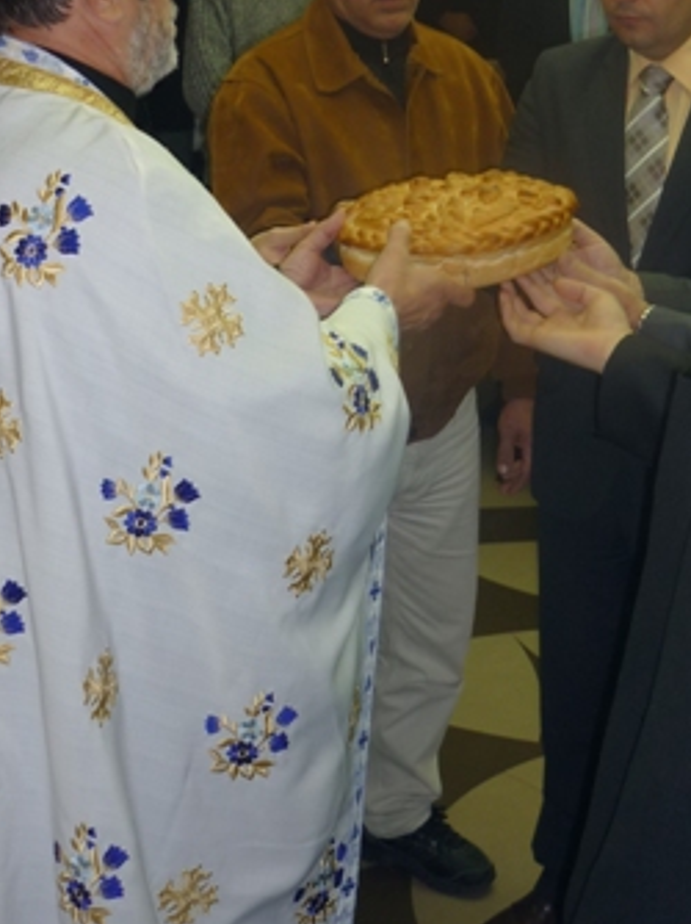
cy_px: 207
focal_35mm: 69
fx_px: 1839
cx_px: 509
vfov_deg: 27.7
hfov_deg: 21.1
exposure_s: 1/30
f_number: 2.9
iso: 80
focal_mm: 5.9
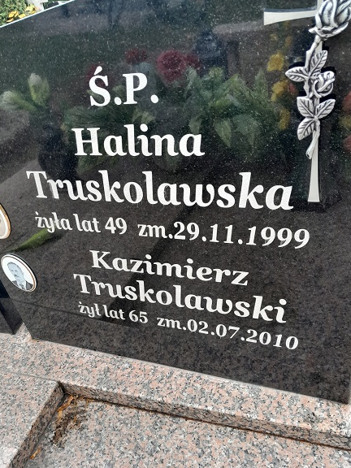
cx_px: 173
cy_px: 256
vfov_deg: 59.9
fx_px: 406
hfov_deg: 46.8
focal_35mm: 30
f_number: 1.8
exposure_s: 1/50
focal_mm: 4
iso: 40
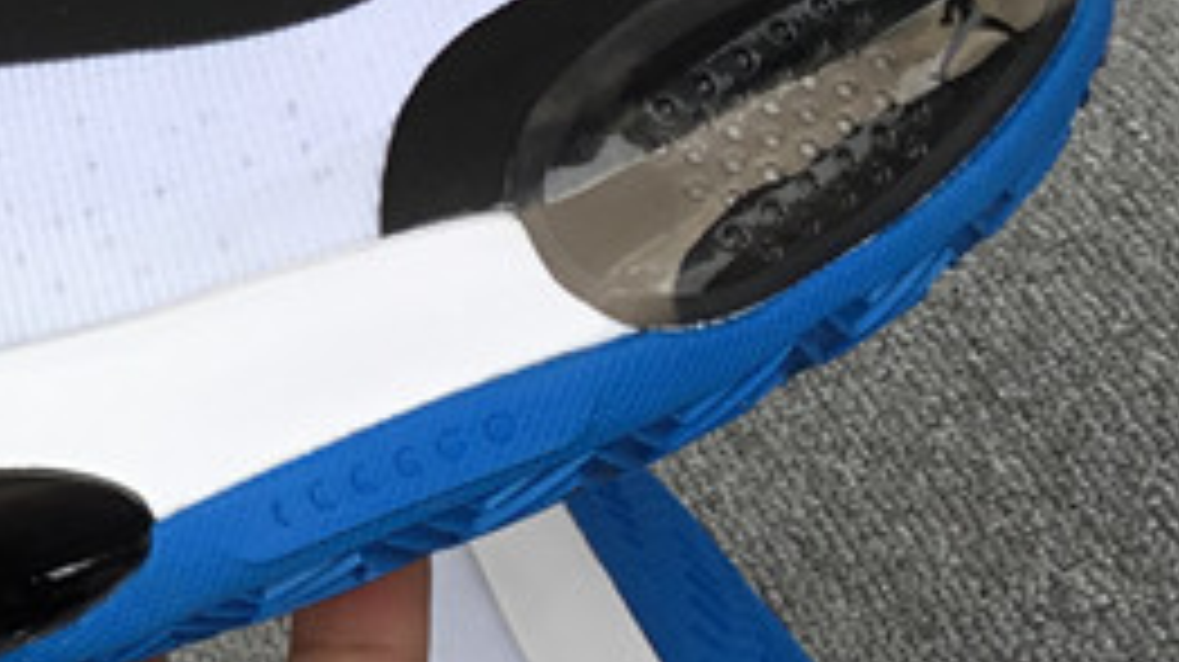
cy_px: 133
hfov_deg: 17.5
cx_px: -284
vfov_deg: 10.4
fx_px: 3624
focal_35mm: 116
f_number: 2.4
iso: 25
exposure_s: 1/152
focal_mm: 3.3
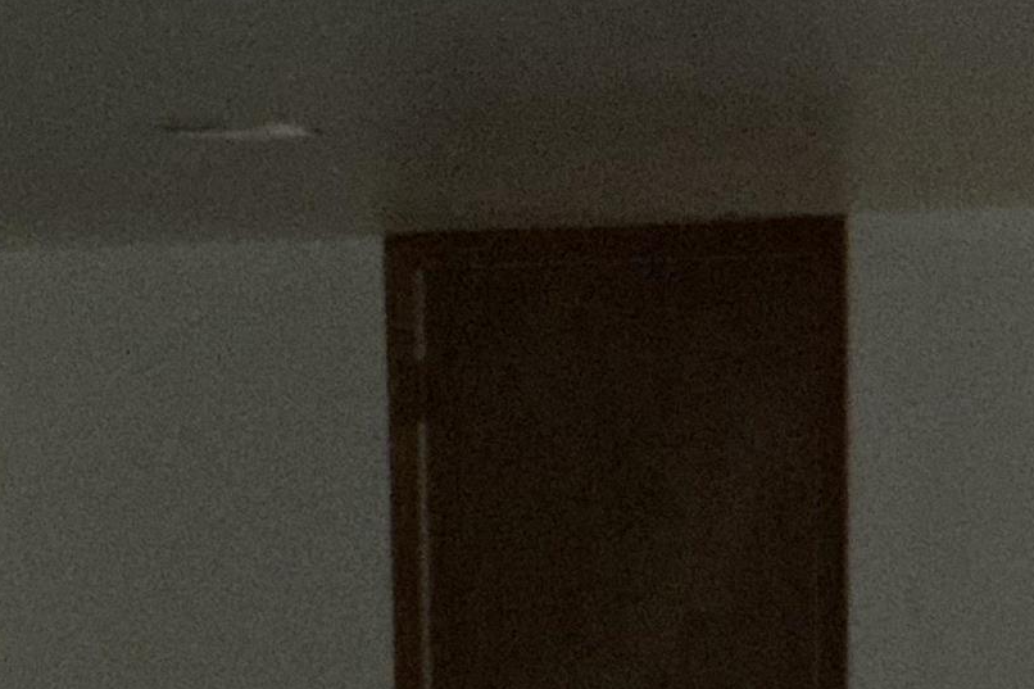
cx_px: 725
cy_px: 949
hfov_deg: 17.7
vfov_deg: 11.5
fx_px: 3302
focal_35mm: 115
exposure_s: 1/15
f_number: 1.8
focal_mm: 3
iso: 1600
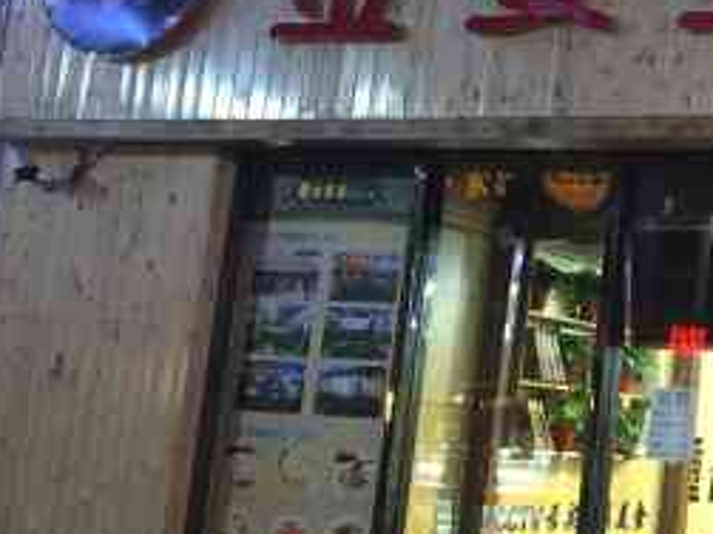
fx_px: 1668
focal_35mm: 81
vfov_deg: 18.2
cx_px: 977
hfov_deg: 21.4
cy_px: 183
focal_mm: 4.15
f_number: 2.2
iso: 125
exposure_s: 1/10
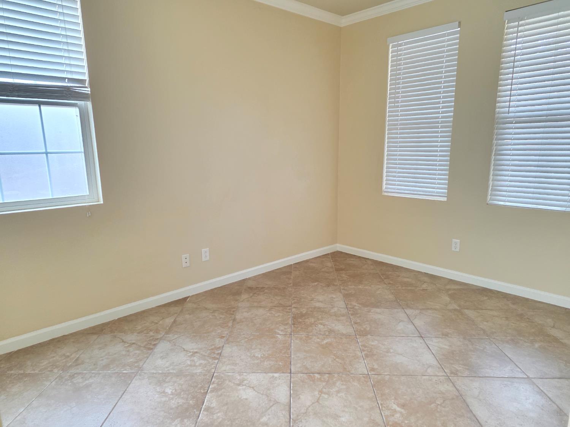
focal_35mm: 23
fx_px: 379
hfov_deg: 73.9
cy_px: 214
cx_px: 285
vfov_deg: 58.9
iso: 1600
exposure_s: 1/120
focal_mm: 6.25
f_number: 1.7
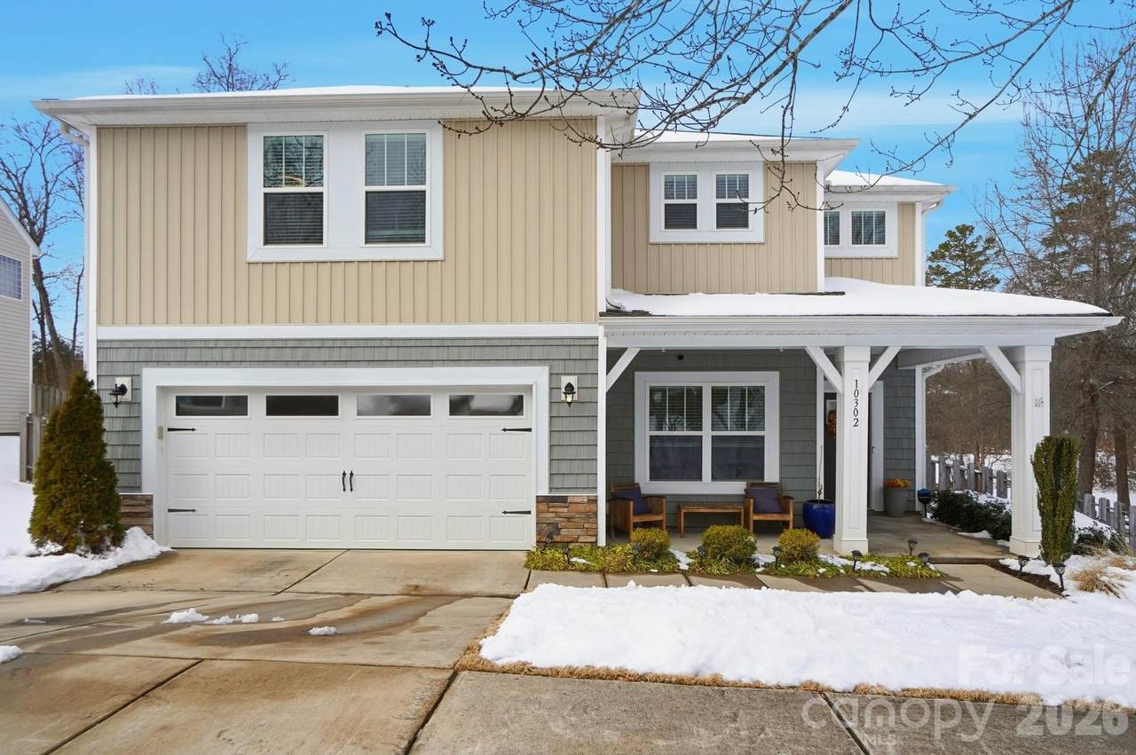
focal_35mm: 21
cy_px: 378
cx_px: 568
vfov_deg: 59.4
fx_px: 662
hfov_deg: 81.3
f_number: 4
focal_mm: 14
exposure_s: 1/4000
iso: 100
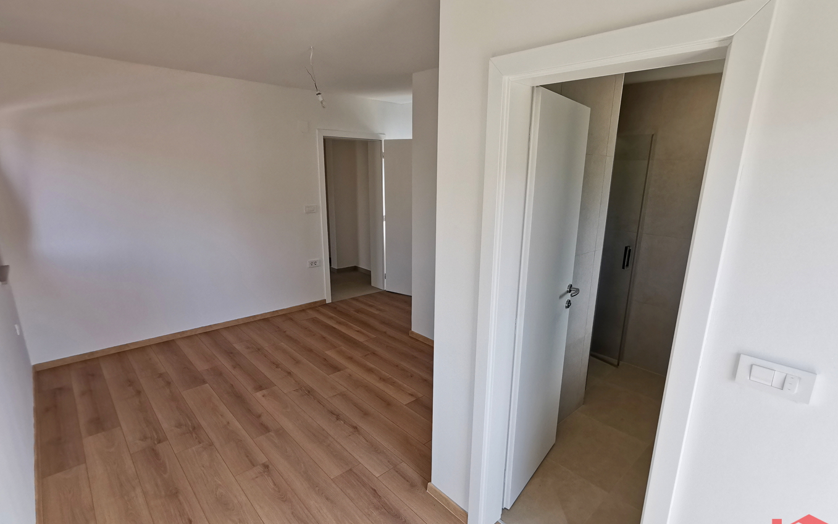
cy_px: 277
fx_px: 411
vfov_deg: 64.9
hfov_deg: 91.0
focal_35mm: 18
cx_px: 438
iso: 125
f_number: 2.2
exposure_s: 1/120
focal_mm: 2.35
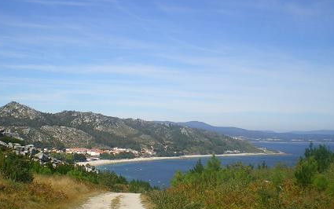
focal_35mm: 50
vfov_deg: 25.7
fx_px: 455
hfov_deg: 40.1
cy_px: 145
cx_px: 135
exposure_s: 1/500
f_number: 4.6
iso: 64
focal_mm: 6.3
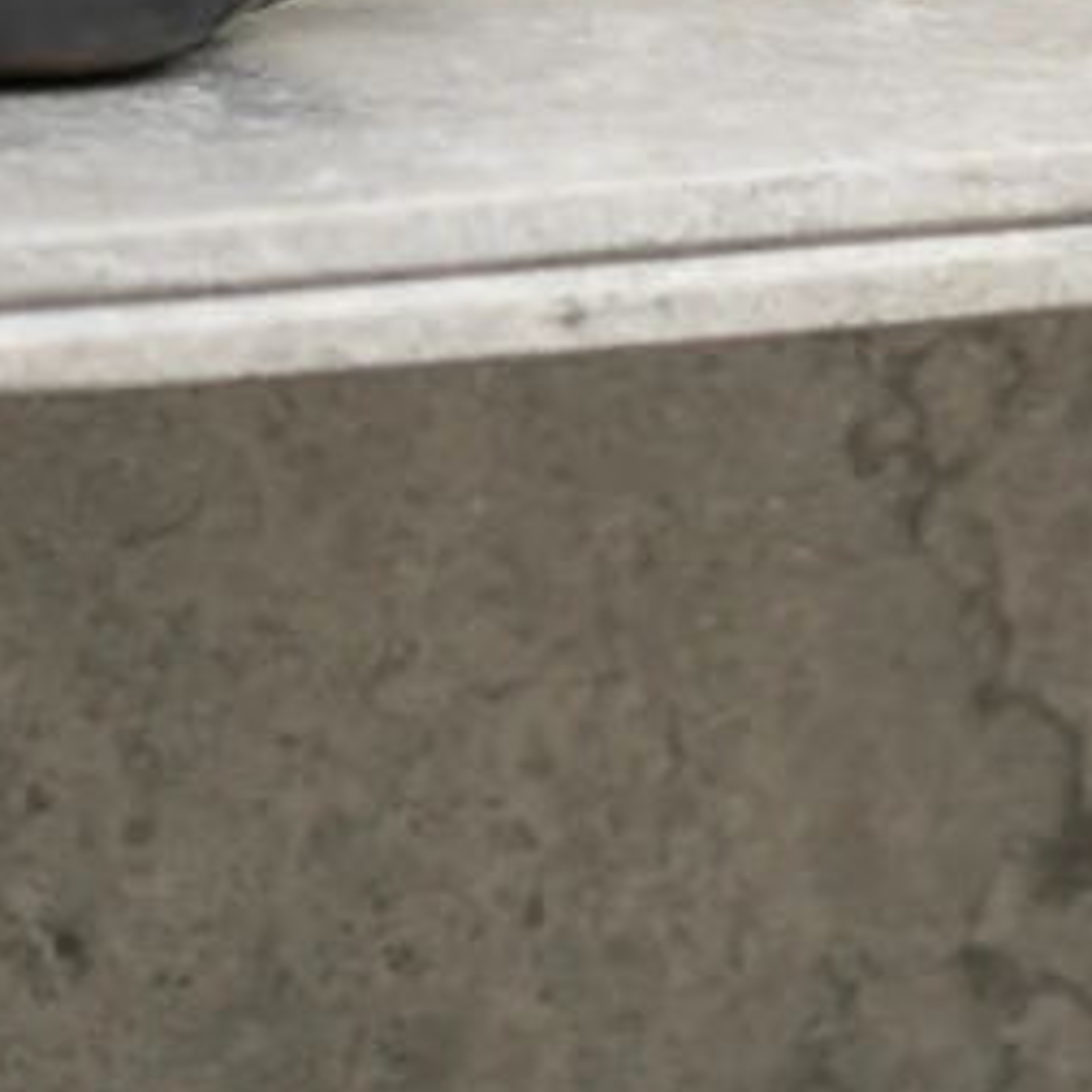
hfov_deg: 5.2
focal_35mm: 333
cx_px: 1096
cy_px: -2288
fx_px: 11885
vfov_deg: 5.0
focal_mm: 55
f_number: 3.2
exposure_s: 1/200
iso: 125
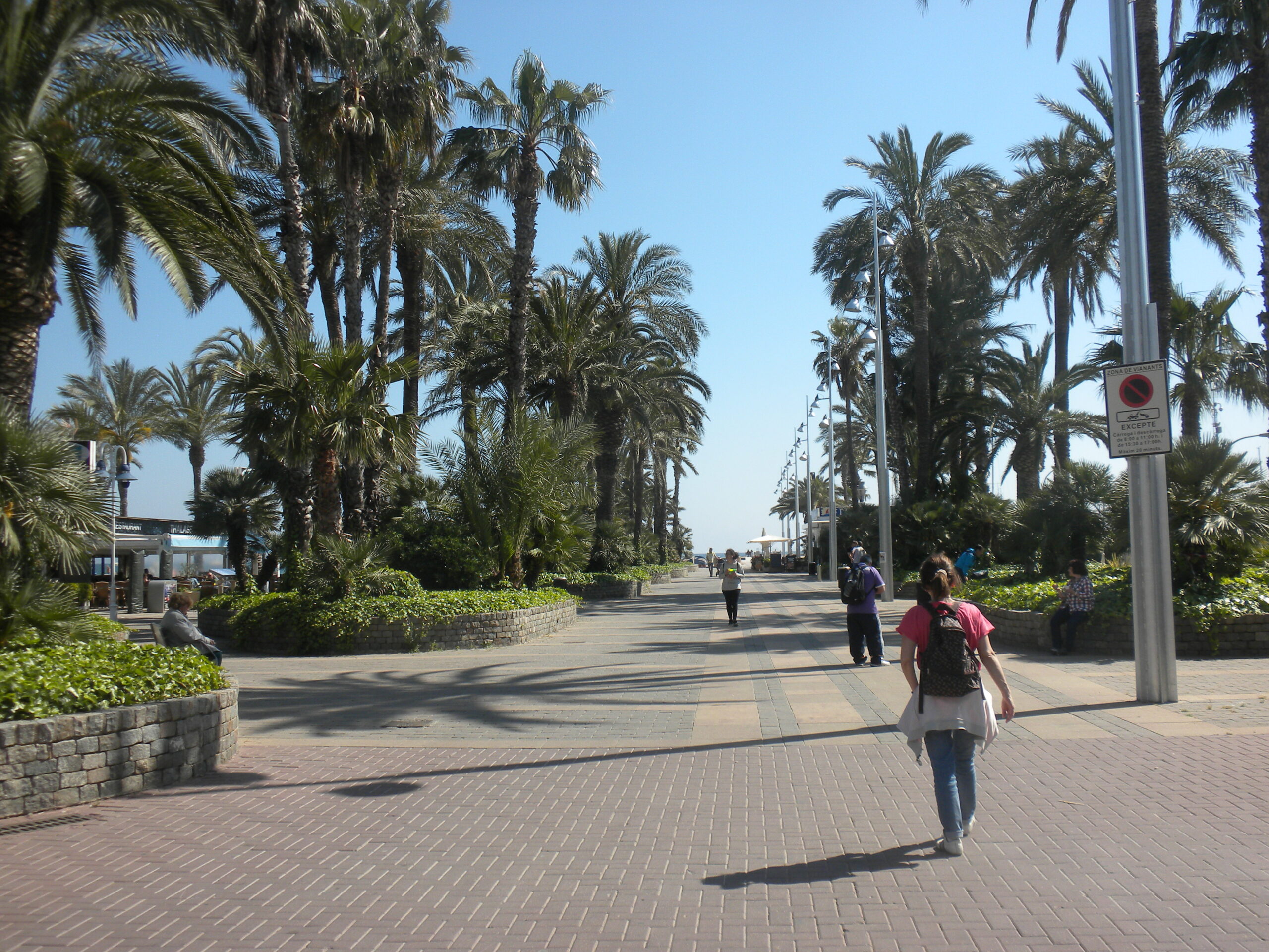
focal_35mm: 37
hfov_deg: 50.1
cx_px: 634
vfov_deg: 38.7
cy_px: 476
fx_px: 1356
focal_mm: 6.6
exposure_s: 1/103
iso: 64
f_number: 10
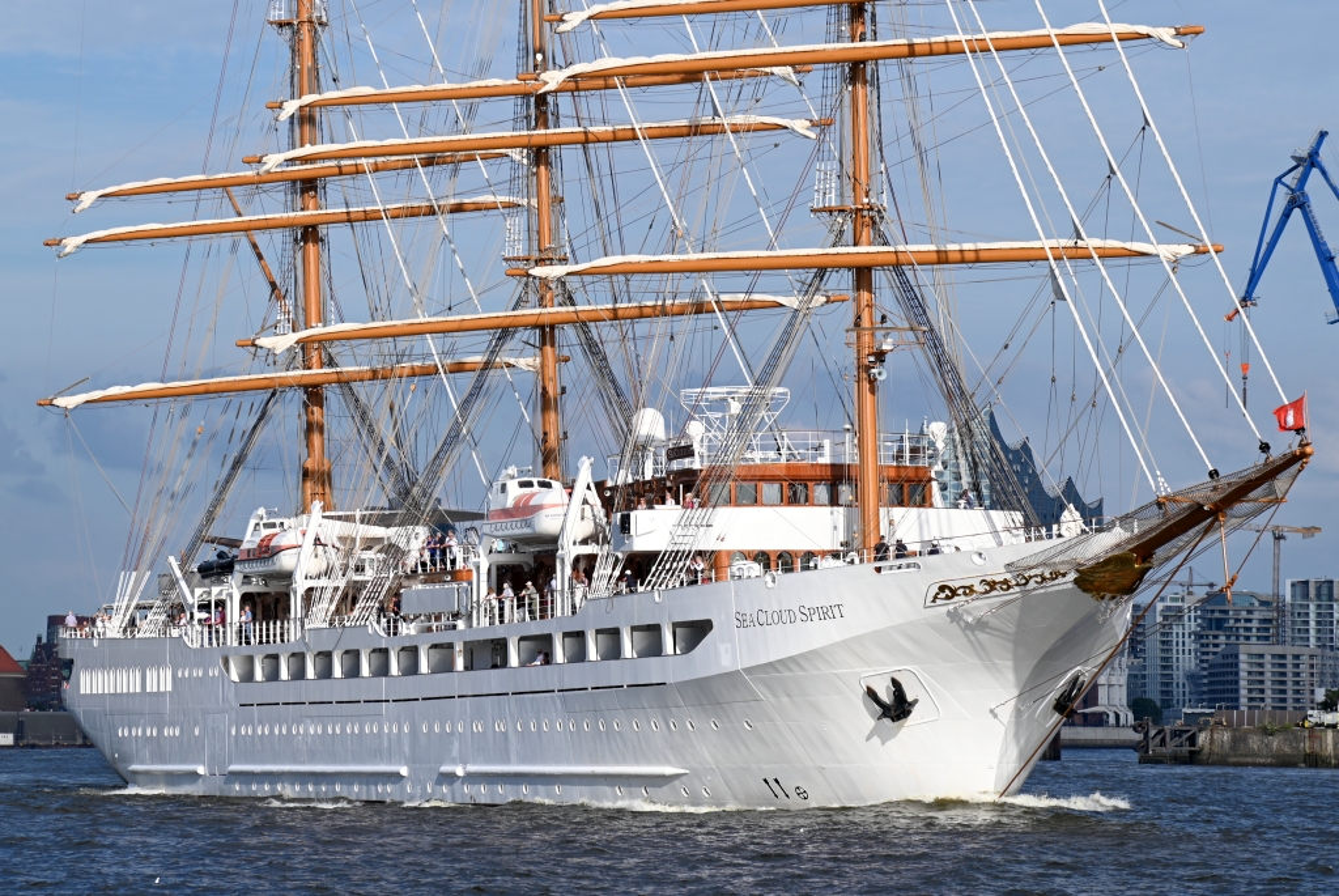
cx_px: 670
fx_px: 4468
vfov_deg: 11.4
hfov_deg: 17.0
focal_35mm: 120
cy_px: 448
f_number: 5.6
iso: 100
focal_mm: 120
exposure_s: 1/500
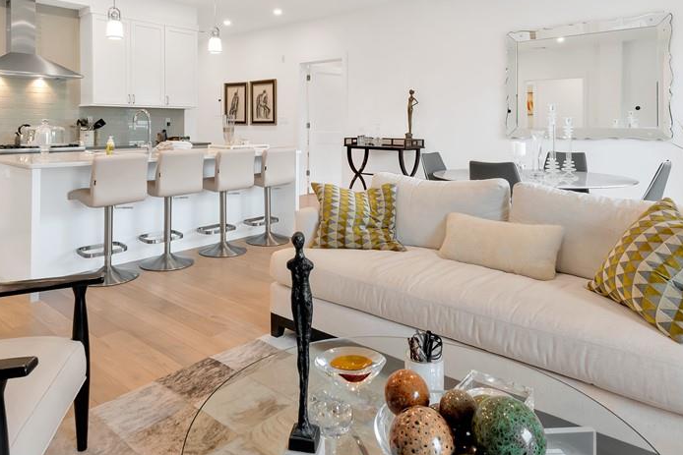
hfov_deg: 71.1
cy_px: 128
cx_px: 292
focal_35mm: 25
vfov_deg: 49.7
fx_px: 474
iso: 200
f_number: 11
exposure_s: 1/10
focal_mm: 16
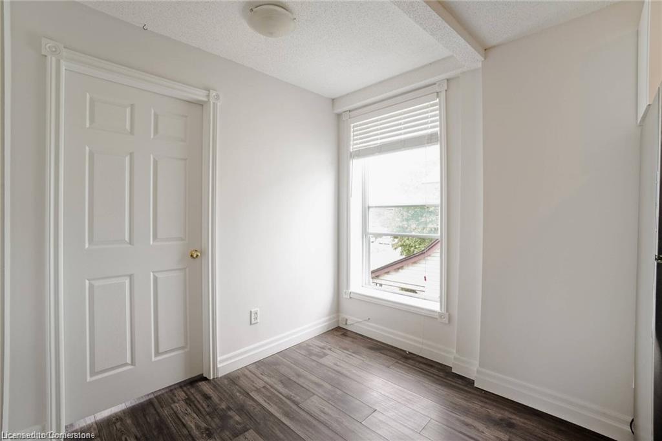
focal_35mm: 15
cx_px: 331
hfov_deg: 100.4
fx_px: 276
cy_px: 220
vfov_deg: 77.3
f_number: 7.1
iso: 250
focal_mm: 10
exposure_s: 1/25
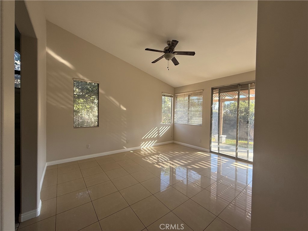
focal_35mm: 14
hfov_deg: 102.1
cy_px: 116
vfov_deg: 85.7
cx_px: 154
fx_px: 125
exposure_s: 1/112
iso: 50
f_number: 2.2
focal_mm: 2.22
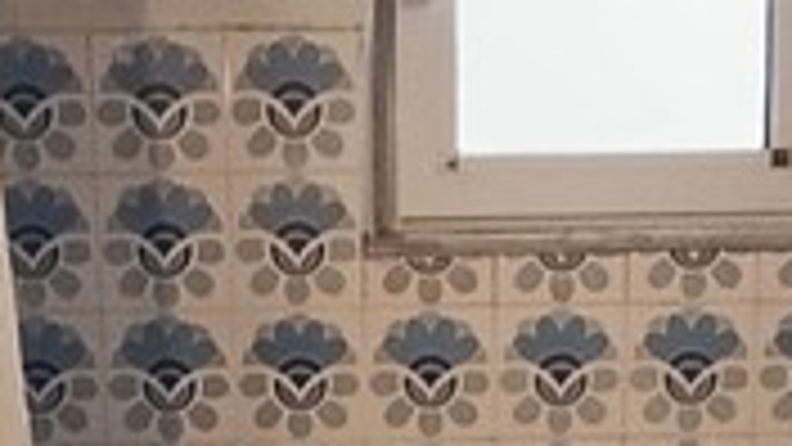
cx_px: 382
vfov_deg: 11.8
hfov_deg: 22.5
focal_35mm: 95
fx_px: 1995
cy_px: 793
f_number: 2.2
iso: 449
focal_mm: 1.65
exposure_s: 1/33.3
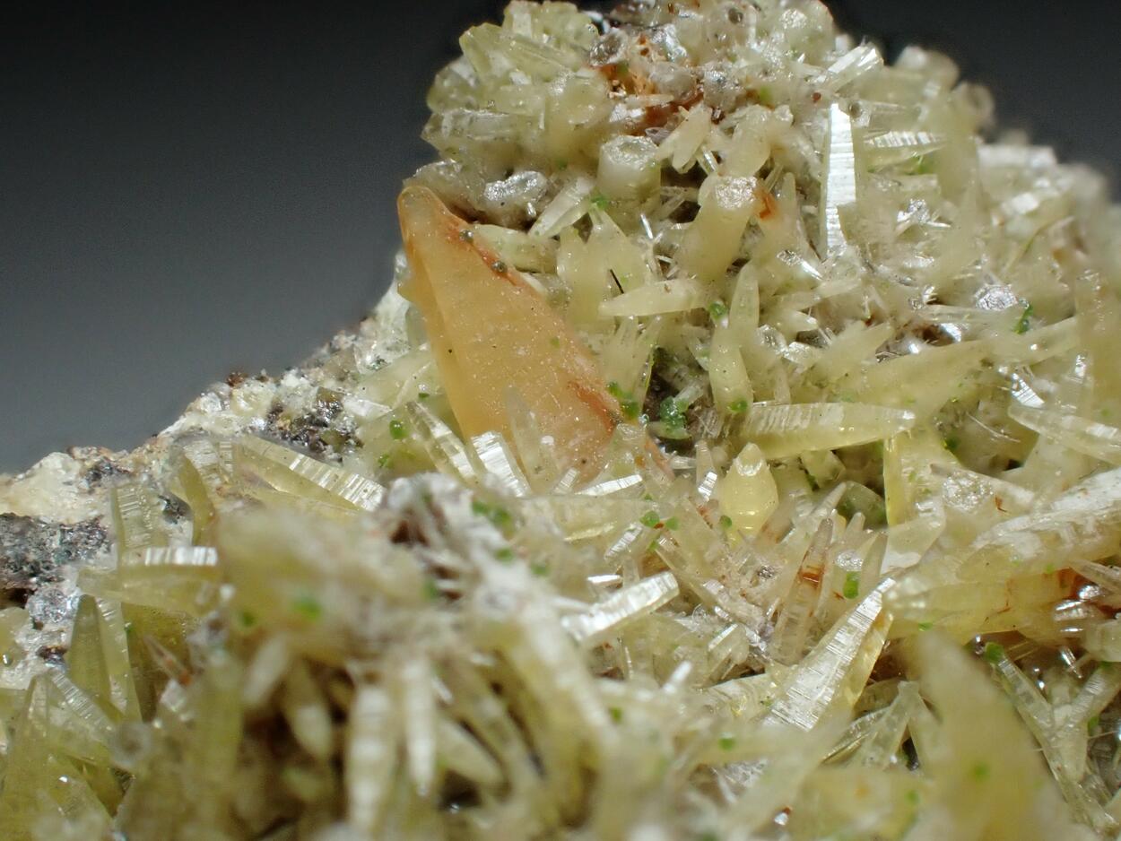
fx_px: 3239
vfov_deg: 14.8
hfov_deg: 19.6
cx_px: 560
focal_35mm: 100
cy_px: 420
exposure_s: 1/400
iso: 320
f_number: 6.3
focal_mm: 18
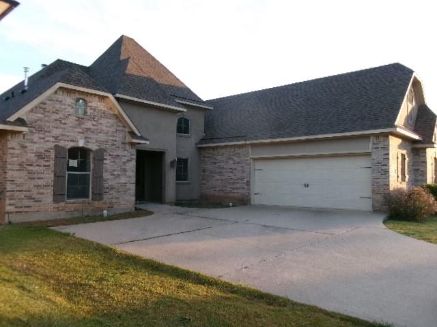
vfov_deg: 49.7
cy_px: 164
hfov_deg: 63.4
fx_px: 353
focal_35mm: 28
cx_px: 218
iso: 100
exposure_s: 1/105
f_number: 3.9
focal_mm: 5.1
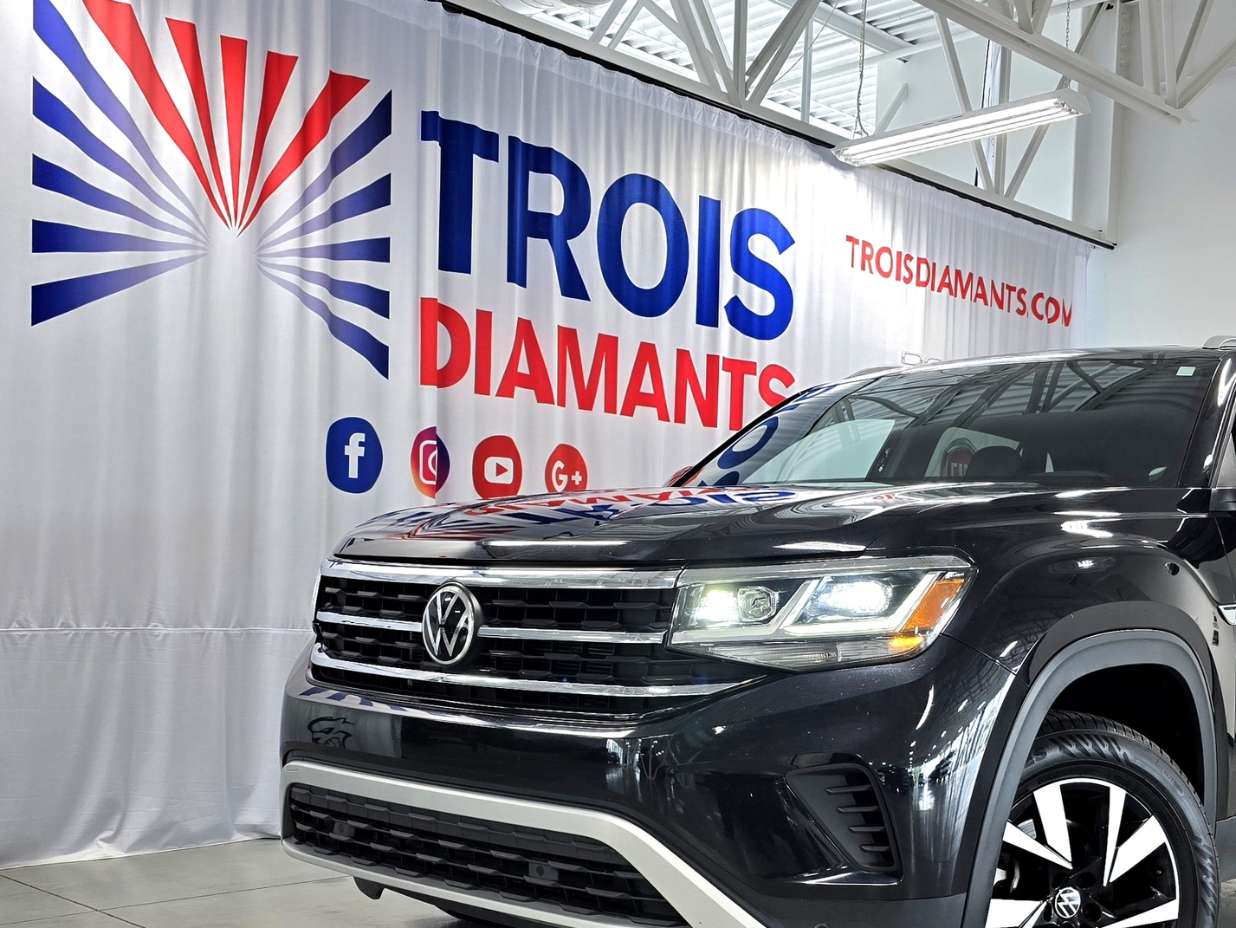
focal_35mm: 33
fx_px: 1179
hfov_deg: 54.5
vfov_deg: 42.9
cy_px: 524
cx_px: 793
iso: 64
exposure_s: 1/120
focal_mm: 6.3
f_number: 1.7
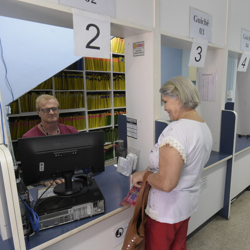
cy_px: 124
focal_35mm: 27
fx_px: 221
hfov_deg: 57.3
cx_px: 174
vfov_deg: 59.1
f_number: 6.3
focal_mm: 21
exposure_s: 1/80
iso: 3200
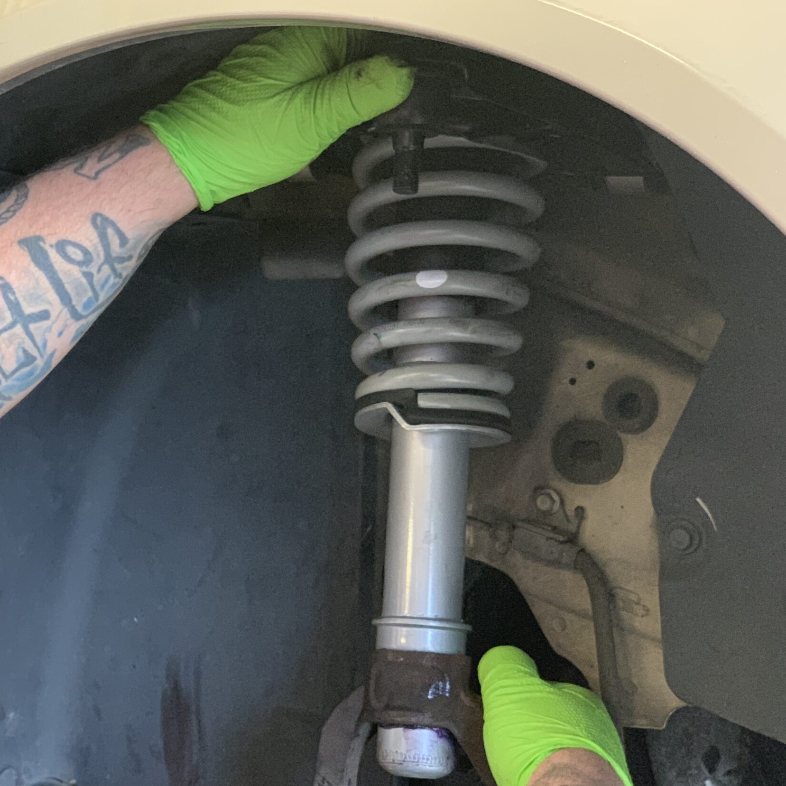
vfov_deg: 24.3
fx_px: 1824
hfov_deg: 24.1
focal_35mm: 71
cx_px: 198
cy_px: 409
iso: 200
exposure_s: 1/60
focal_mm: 6
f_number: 2.4
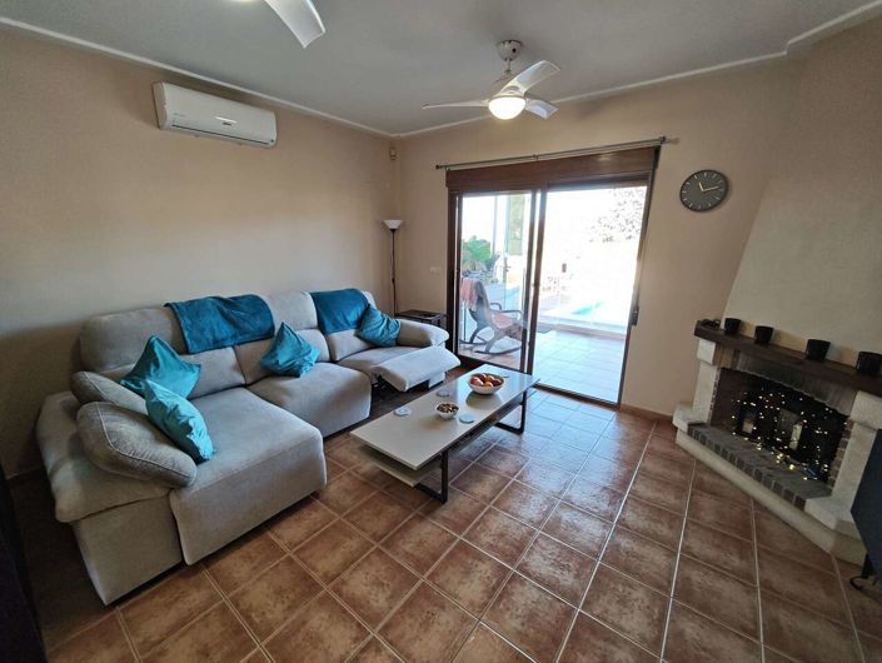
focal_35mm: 14
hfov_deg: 102.0
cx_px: 441
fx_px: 357
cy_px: 332
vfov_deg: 85.8
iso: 80
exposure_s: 1/50
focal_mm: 2.16
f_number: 2.2
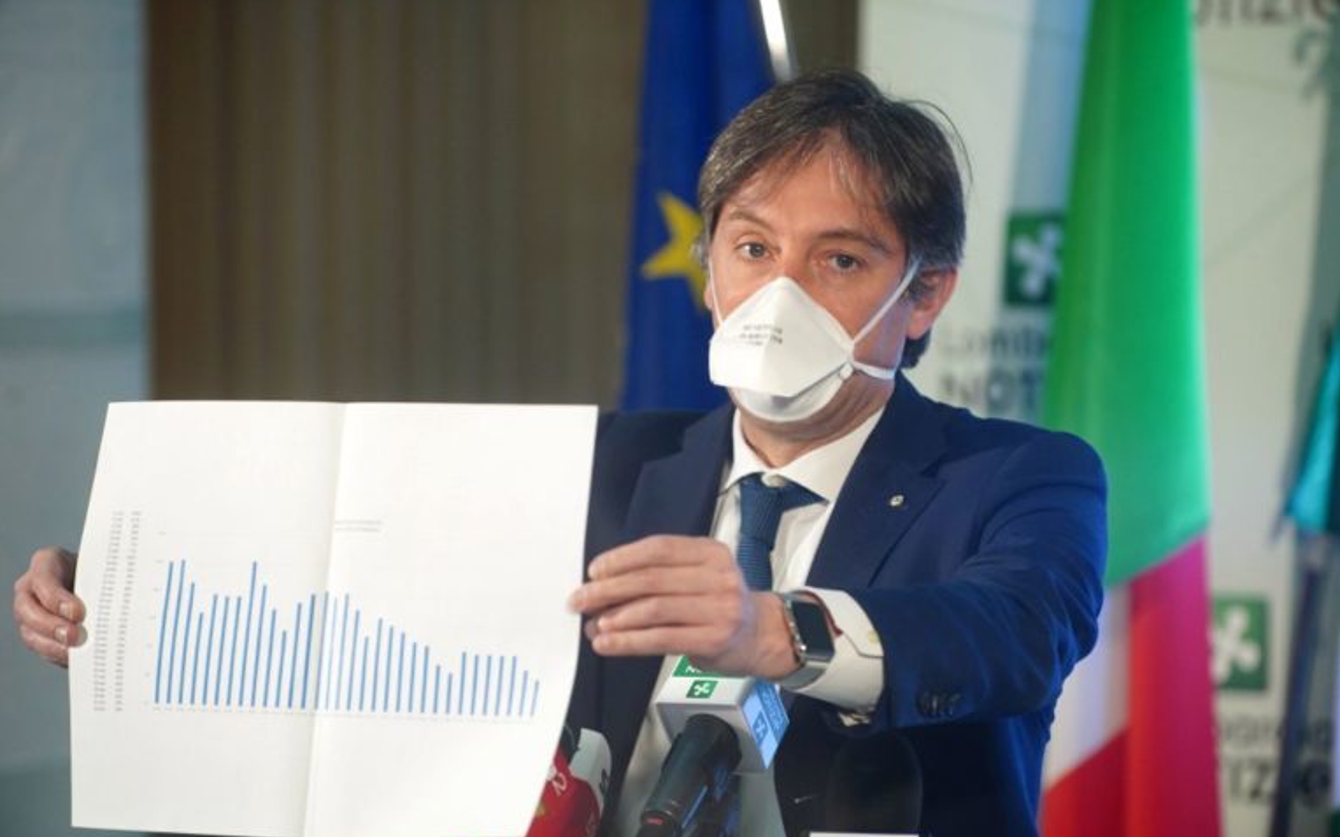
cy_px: 432
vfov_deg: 8.0
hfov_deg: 12.7
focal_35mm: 164
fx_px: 5999
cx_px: 672
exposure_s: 1/400
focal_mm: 160.3
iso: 2500
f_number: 5
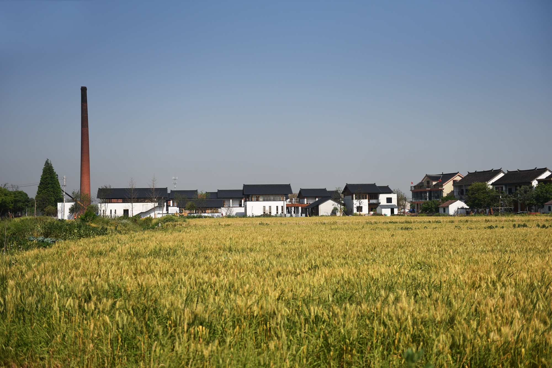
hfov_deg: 43.6
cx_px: 276
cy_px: 184
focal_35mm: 45
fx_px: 690
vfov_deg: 29.9
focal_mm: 45
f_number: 2.8
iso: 110
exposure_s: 1/4000
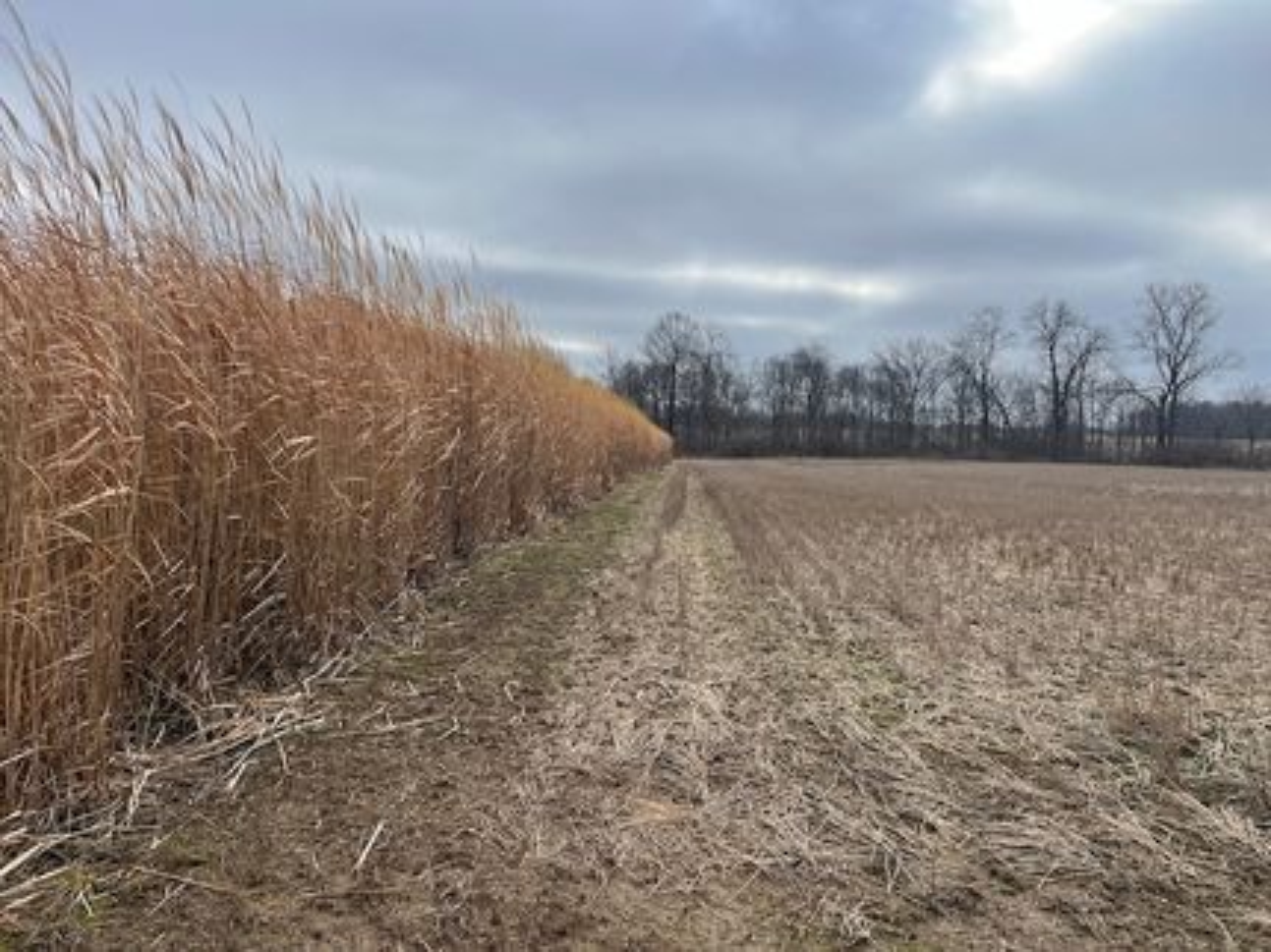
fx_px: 954
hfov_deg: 67.3
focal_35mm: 26
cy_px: 476
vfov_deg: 53.0
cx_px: 636
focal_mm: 5.1
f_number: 1.6
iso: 50
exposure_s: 1/2062
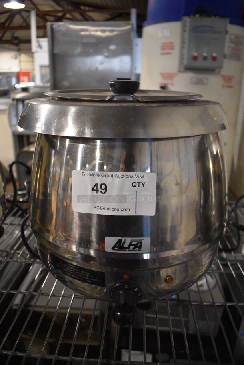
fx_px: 274
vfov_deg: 67.3
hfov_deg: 48.0
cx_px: 122
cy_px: 182
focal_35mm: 27
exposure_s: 1/125
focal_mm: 18
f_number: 3.5
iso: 4000
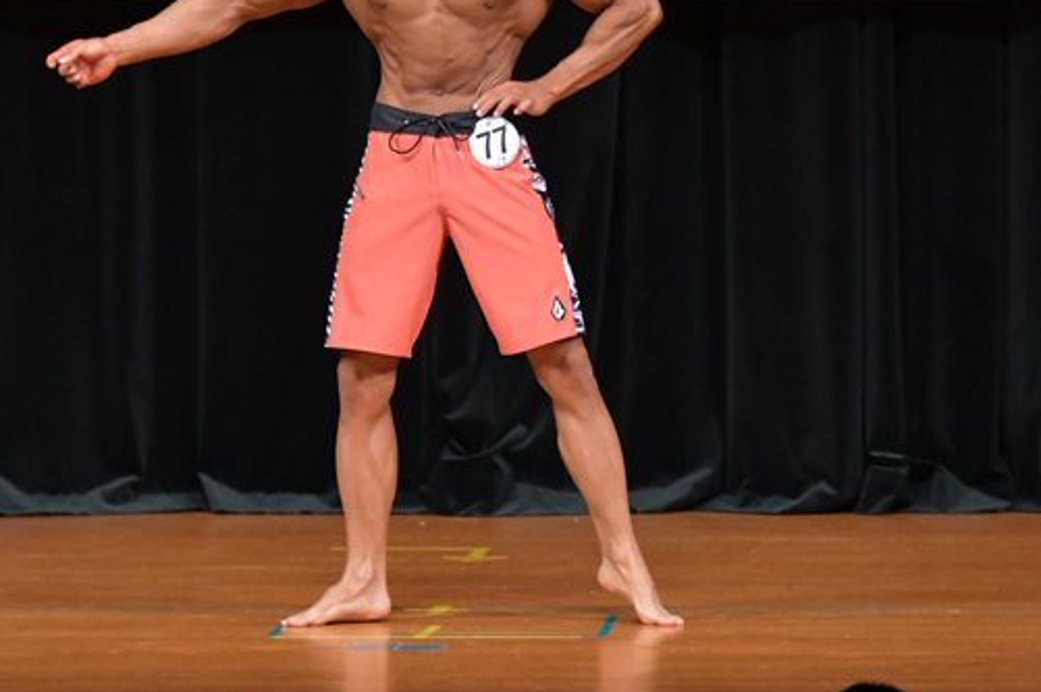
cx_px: 498
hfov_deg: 4.7
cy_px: 193
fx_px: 12740
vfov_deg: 3.1
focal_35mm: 441
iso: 5000
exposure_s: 1/400
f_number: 5.6
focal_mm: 190
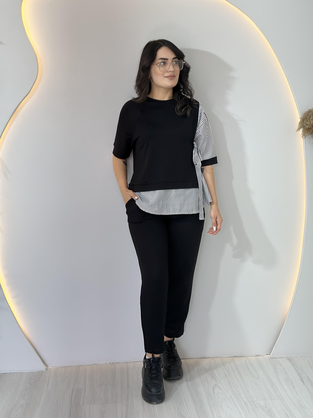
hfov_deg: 30.3
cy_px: 209
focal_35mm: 48
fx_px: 579
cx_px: 156
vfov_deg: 39.7
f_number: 1.78
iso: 80
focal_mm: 6.86
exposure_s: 1/294
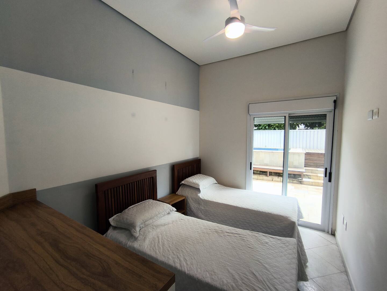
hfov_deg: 94.5
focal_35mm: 16
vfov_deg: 78.1
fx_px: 179
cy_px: 146
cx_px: 194
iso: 50
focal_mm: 1.65
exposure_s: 1/60
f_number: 2.2
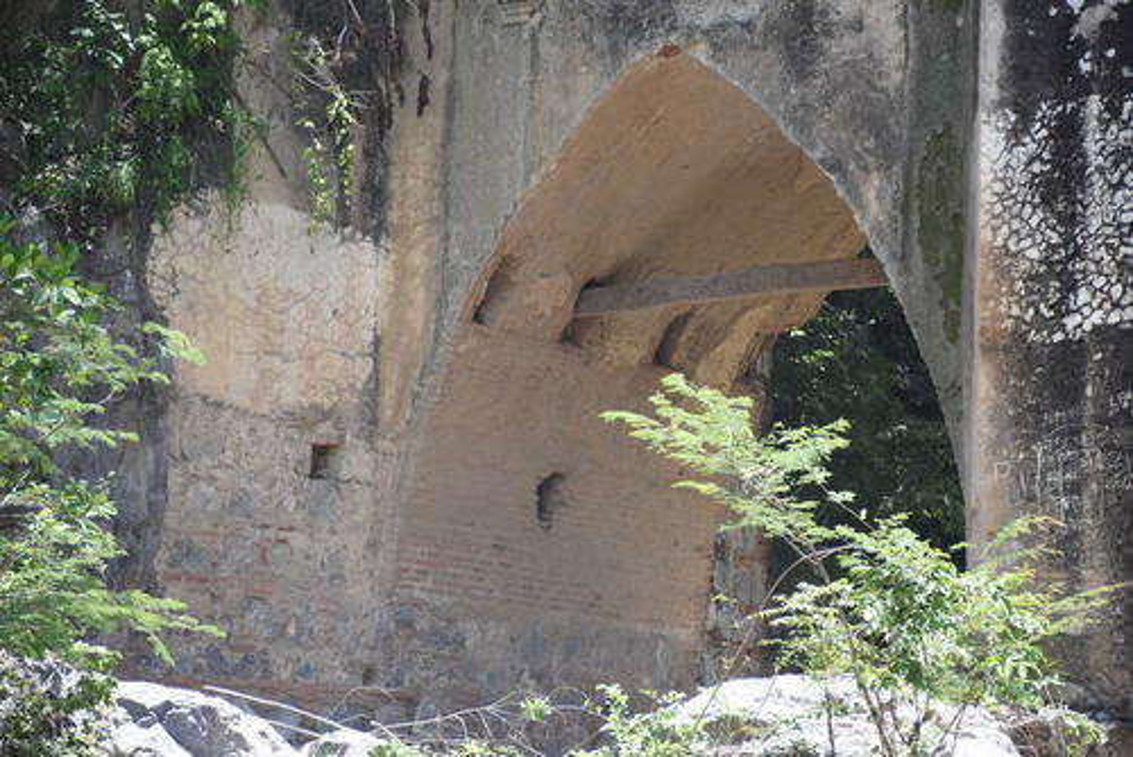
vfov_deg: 10.2
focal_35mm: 135
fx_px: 4251
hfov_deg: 15.2
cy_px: 378
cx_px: 566
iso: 400
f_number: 5.3
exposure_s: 1/400
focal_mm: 90
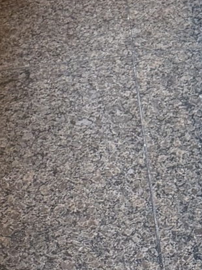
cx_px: 411
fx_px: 1059
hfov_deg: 10.0
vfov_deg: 12.5
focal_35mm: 136
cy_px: -299
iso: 200
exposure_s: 1/67
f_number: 1.78
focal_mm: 6.76
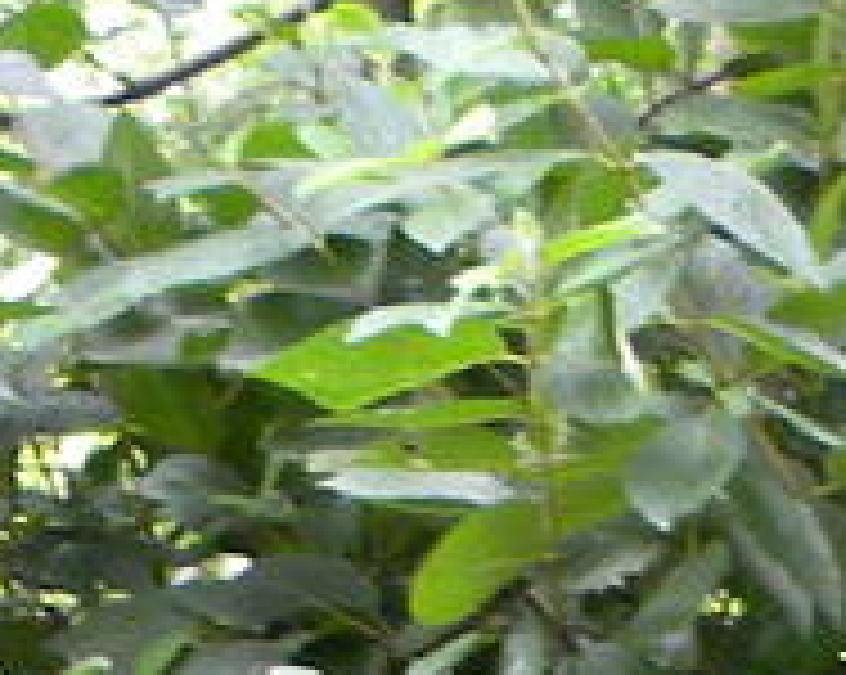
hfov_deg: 8.8
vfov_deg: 6.5
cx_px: 1071
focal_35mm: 216
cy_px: 1994
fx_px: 5403
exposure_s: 1/60
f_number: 2.8
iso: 166
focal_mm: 4.6
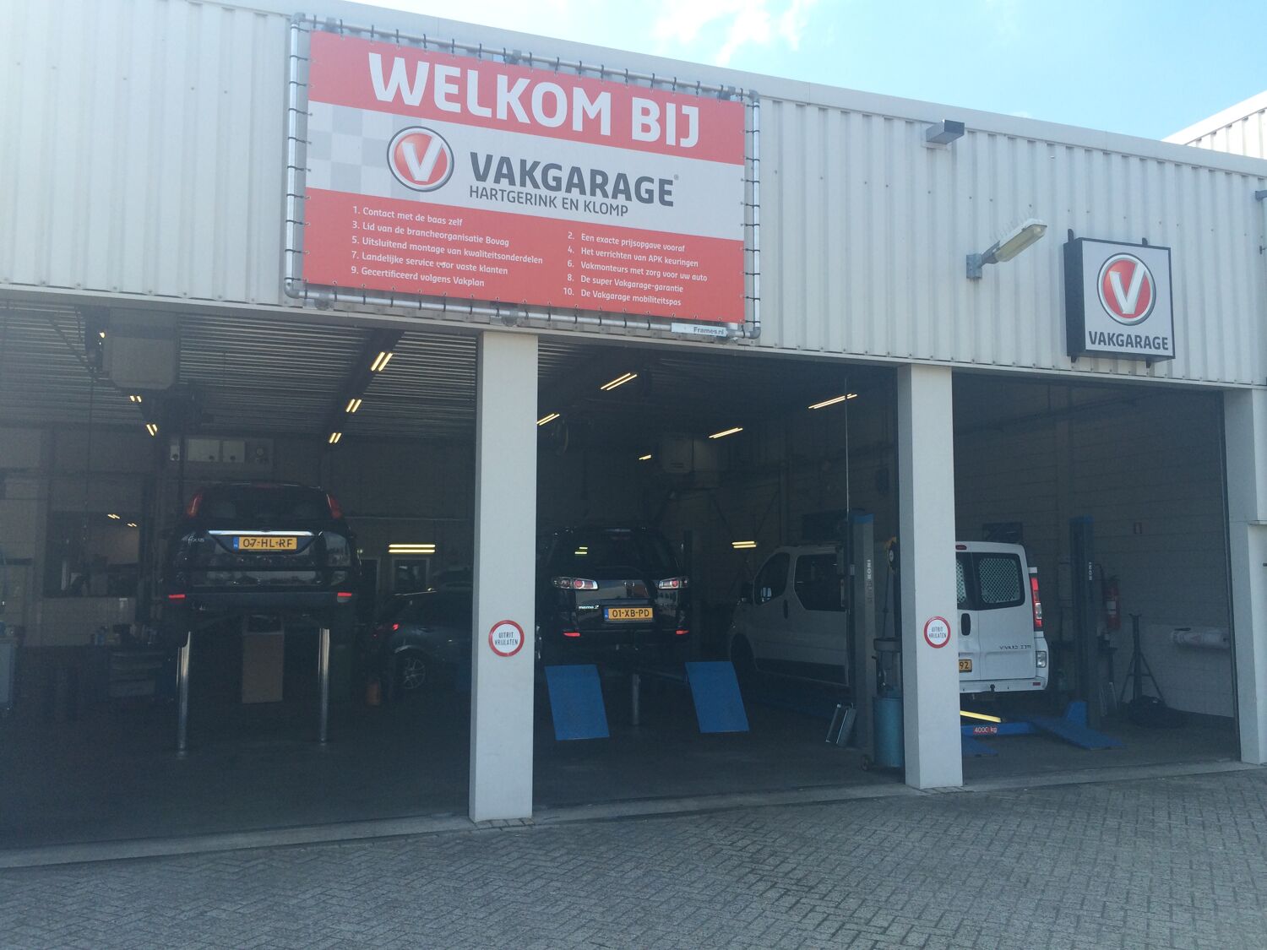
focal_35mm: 29
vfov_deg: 48.2
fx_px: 1061
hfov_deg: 61.7
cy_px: 475
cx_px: 634
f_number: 2.2
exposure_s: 1/662
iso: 32
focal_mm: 4.15
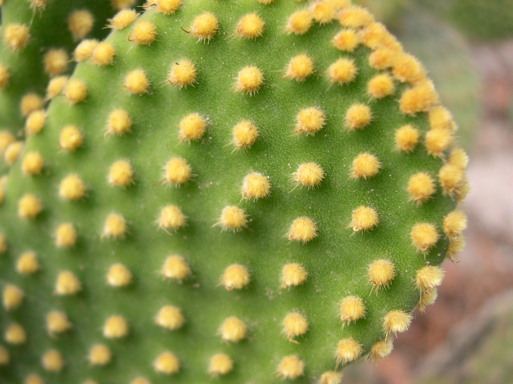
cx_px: 256
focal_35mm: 38
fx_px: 563
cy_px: 192
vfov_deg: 37.7
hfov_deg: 49.0
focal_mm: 8
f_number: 2.8
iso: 100
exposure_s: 1/125
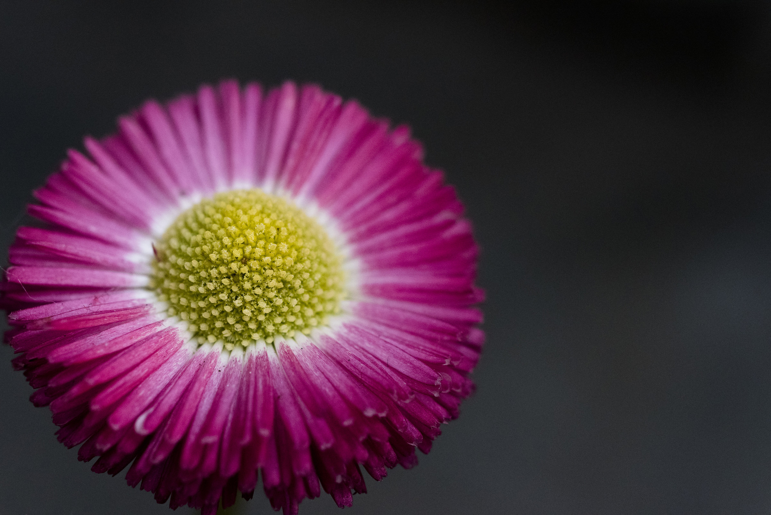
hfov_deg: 33.4
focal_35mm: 60
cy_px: 258
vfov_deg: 22.6
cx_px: 386
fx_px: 1285
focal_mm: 60
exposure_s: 1/400
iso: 5600
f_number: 8
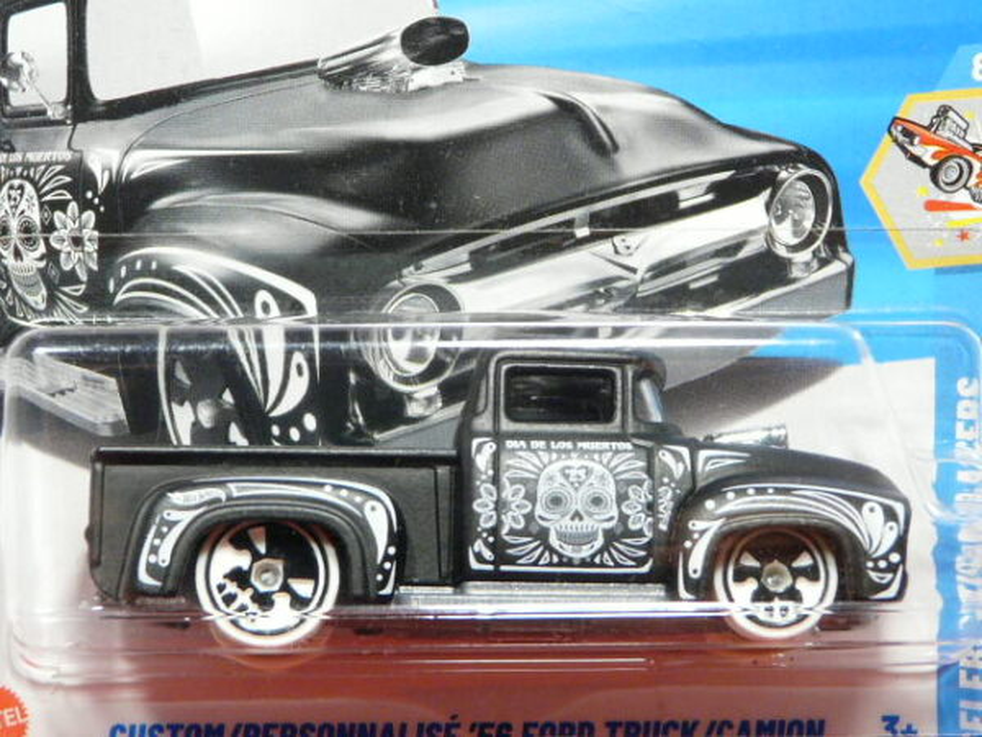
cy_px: 368
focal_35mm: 142
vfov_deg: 10.4
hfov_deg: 13.9
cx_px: 491
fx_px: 4028
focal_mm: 14.7
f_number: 3.6
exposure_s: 1/40
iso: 200
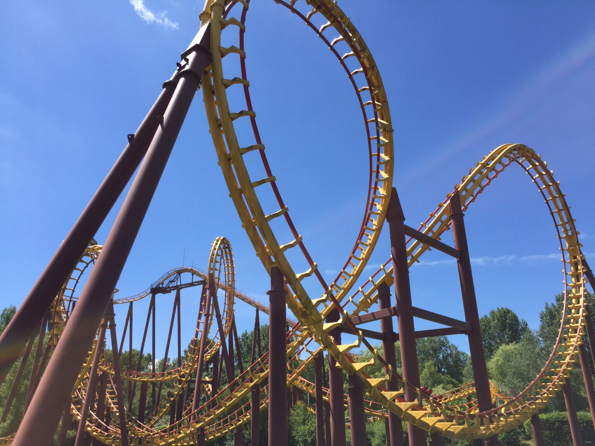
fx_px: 498
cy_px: 223
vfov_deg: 48.2
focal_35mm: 29
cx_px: 298
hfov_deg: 61.7
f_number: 2.2
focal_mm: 4.15
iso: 32
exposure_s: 1/1647
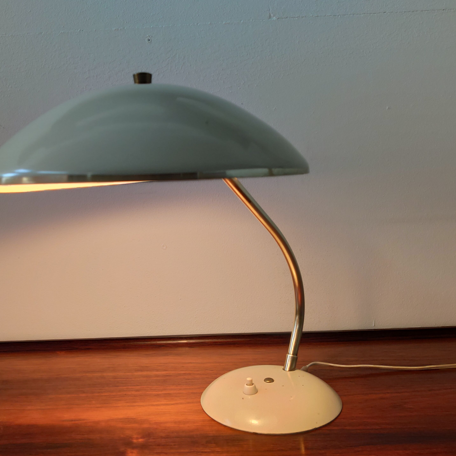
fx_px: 477
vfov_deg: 51.1
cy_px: 224
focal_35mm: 32
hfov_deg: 50.8
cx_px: 183
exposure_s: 1/100
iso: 248
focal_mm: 4.75
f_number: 1.75
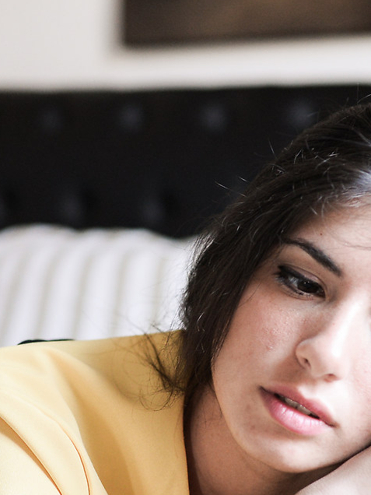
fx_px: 1815
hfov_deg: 11.7
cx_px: 131
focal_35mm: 127
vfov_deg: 15.5
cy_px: 322
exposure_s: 1/250
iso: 800
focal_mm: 35
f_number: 1.8
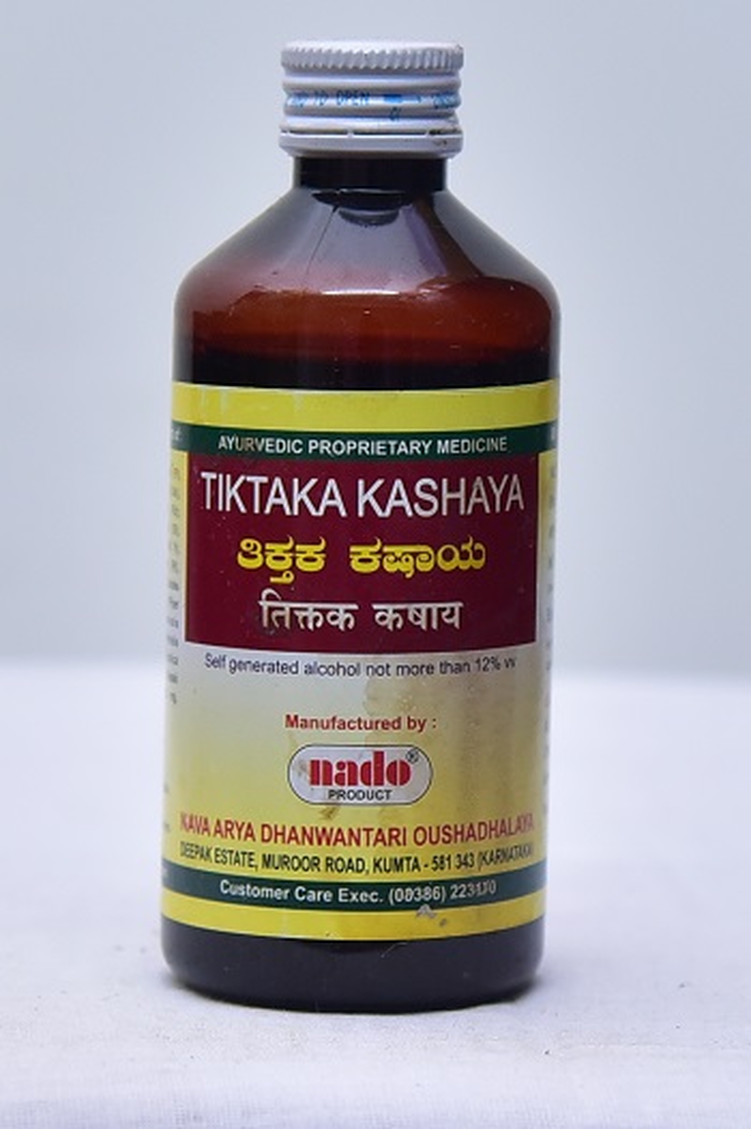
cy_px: 564
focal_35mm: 66
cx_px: 376
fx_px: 2068
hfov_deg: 20.6
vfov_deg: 30.5
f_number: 4
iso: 1250
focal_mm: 66
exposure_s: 1/160
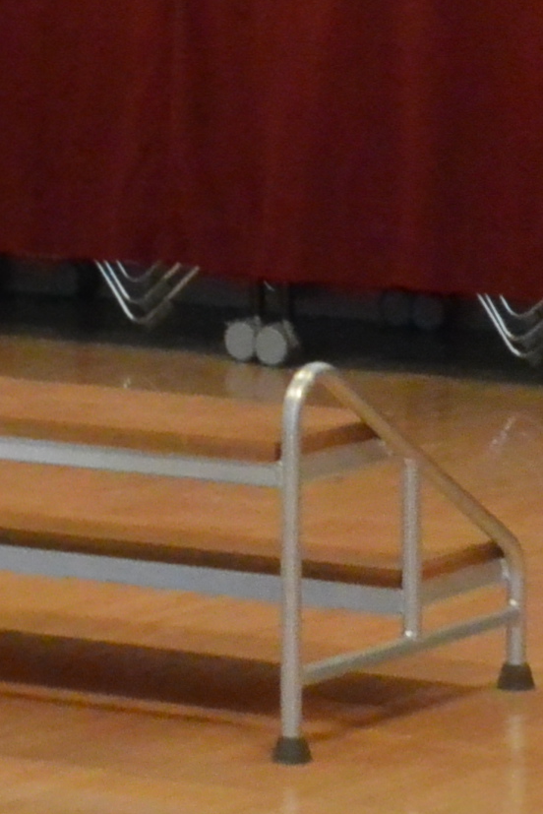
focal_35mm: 284
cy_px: -144
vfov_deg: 7.2
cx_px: -456
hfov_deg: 4.8
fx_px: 6420
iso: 2000
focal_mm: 25.4
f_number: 5.6
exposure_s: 1/60
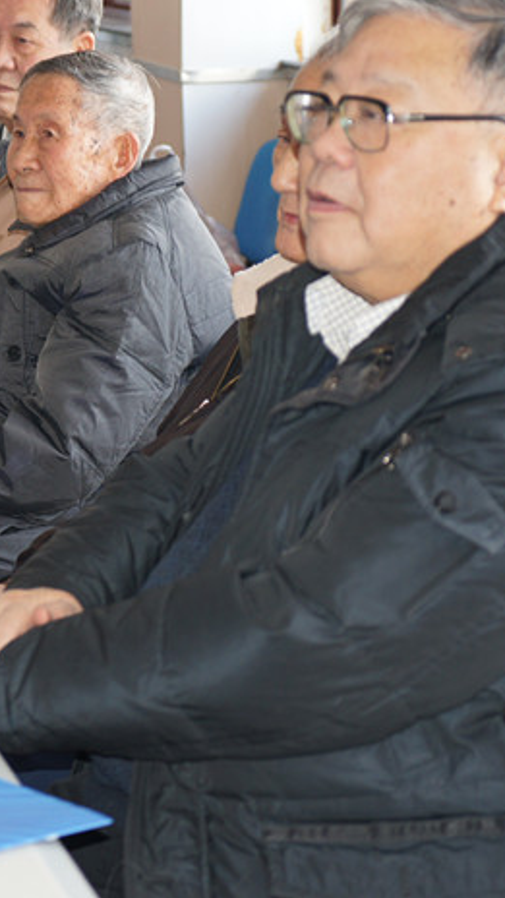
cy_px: 405
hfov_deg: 8.1
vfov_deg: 14.4
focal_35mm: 149
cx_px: 8
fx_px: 3545
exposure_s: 1/100
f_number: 4
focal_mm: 55
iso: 500
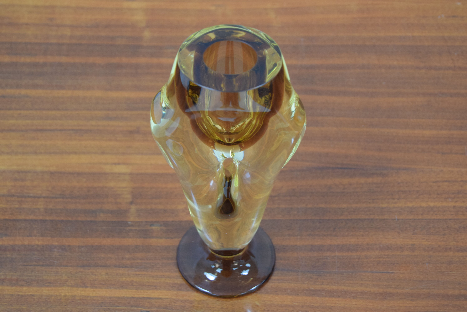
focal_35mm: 82
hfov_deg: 24.6
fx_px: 1071
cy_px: 156
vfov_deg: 16.6
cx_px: 234
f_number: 5.6
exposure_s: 1/60
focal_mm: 55
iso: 1600
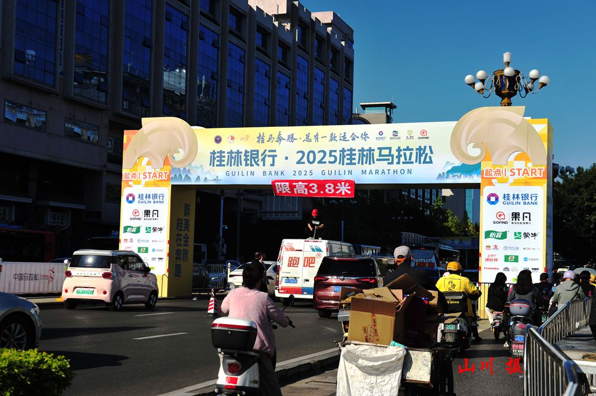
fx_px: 926
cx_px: 298
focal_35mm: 56
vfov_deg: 24.2
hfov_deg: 35.7
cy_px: 198
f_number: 8
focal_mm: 56
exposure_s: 1/500
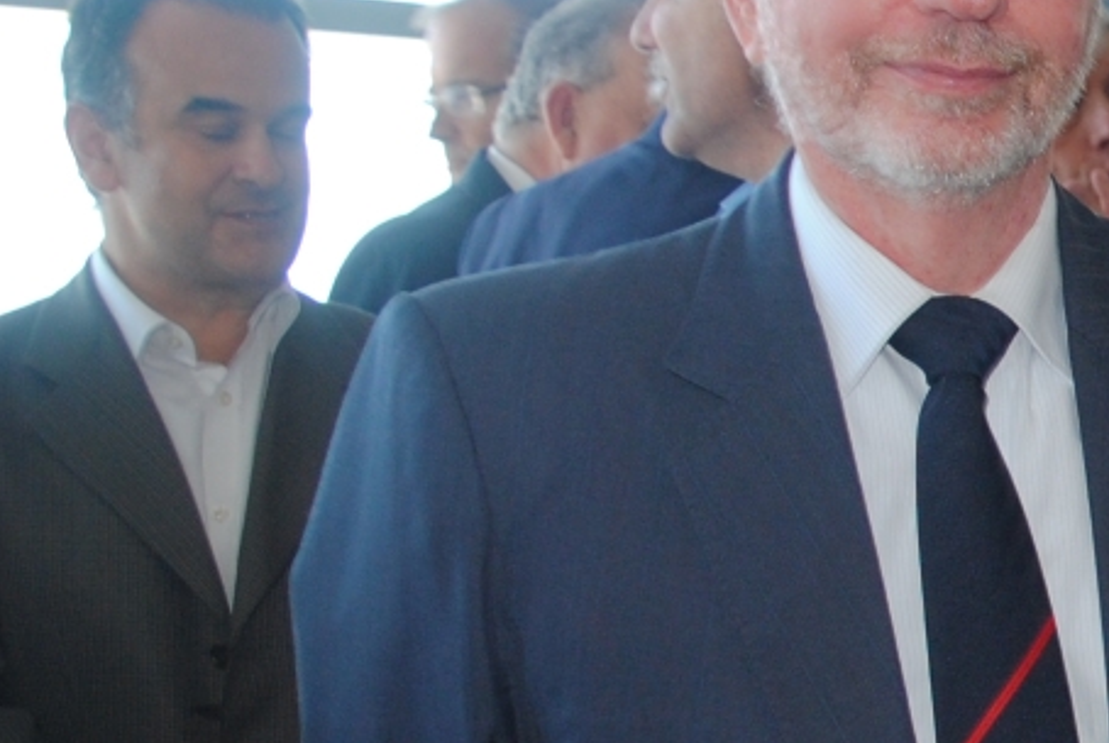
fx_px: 3948
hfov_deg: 14.4
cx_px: 1900
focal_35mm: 128
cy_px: 530
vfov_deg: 10.7
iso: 200
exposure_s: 1/60
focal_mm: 20
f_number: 3.8
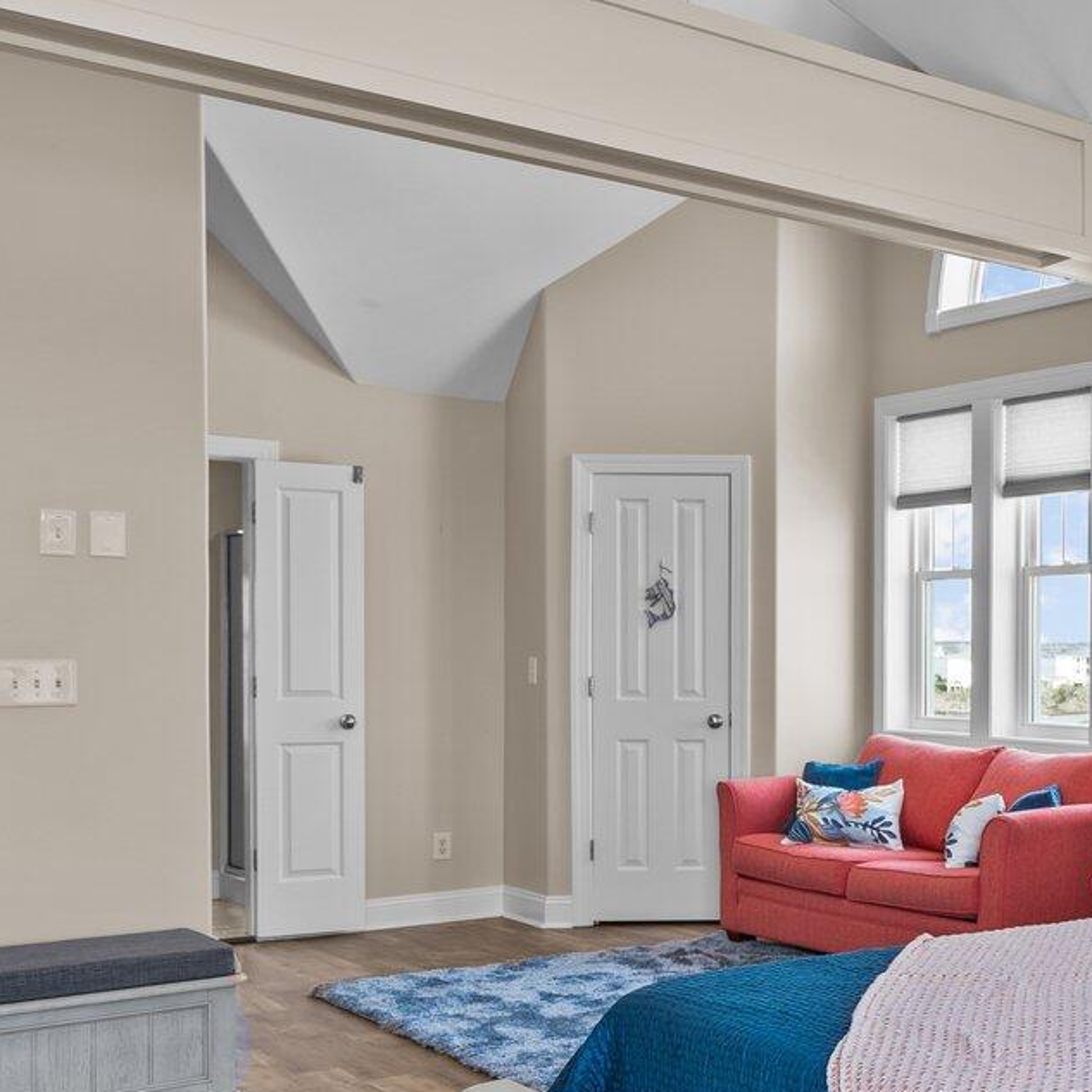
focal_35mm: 44
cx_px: 1321
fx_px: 1570
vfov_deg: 38.3
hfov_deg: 31.8
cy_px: 624
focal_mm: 16
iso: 320
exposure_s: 1/25
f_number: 4
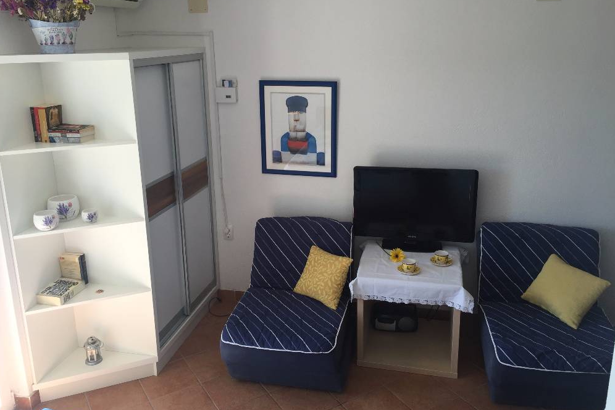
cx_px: 300
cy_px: 178
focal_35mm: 31
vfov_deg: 42.2
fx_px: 530
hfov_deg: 60.3
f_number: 2.2
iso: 32
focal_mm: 4.15
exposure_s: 1/170
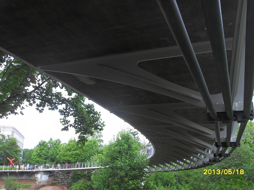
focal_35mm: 35
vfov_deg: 40.7
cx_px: 127
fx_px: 257
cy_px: 95
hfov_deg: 52.6
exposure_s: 1/90
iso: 80
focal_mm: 6.3
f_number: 3.5
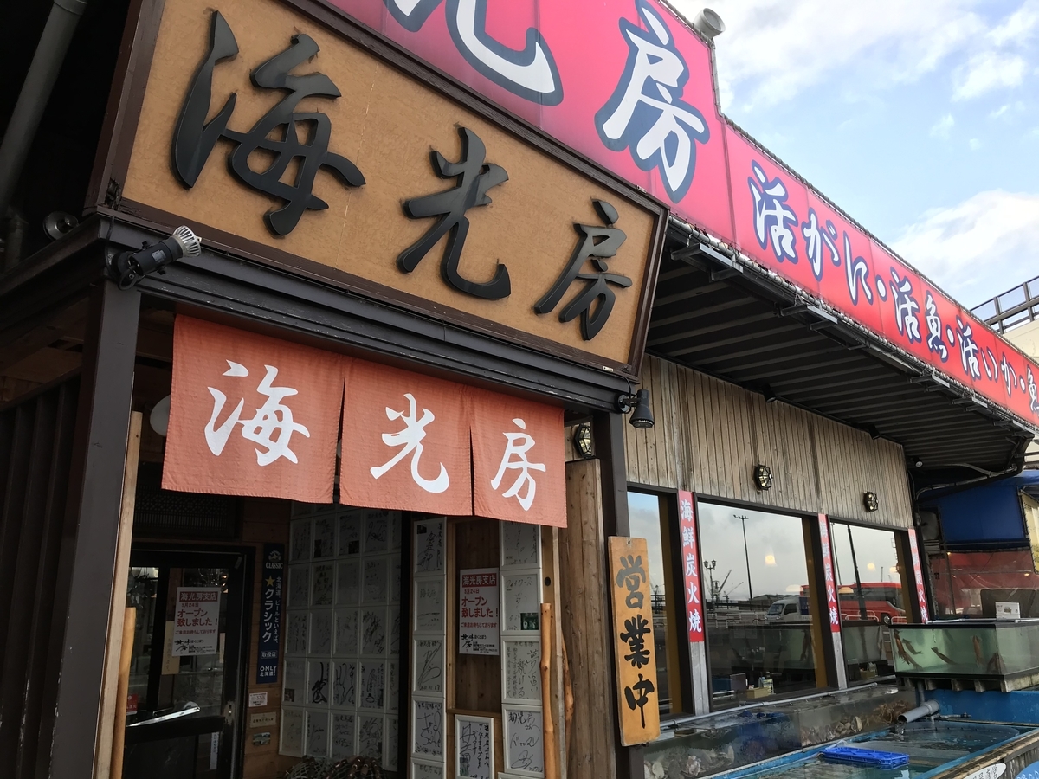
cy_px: 390
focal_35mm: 28
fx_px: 840
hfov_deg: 63.4
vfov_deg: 49.7
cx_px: 520
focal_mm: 3.99
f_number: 1.8
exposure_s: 1/370
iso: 20
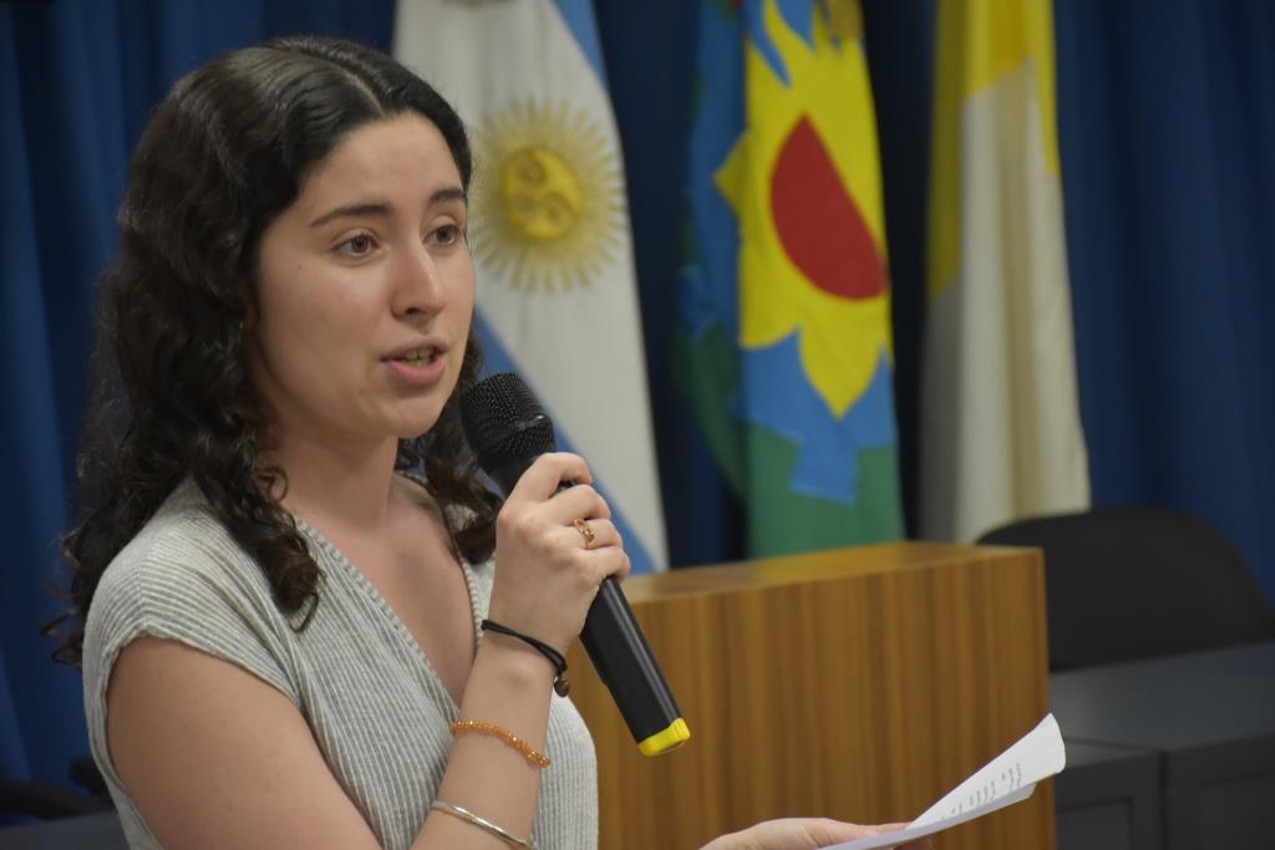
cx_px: 638
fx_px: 5047
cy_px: 425
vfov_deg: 9.6
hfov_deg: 14.4
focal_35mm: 142
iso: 1600
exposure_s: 1/100
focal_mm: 95
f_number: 5.3
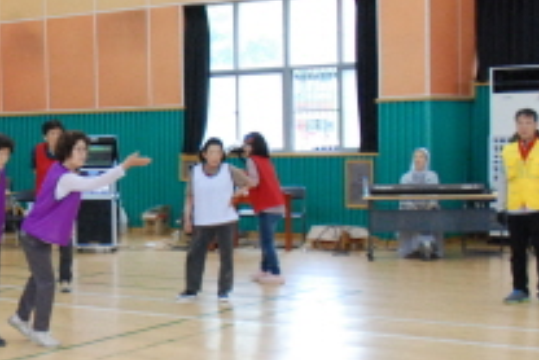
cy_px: 221
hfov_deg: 24.4
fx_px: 1169
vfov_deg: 17.5
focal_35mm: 78
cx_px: -41
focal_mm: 18
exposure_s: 1/80
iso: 1600
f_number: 5.6
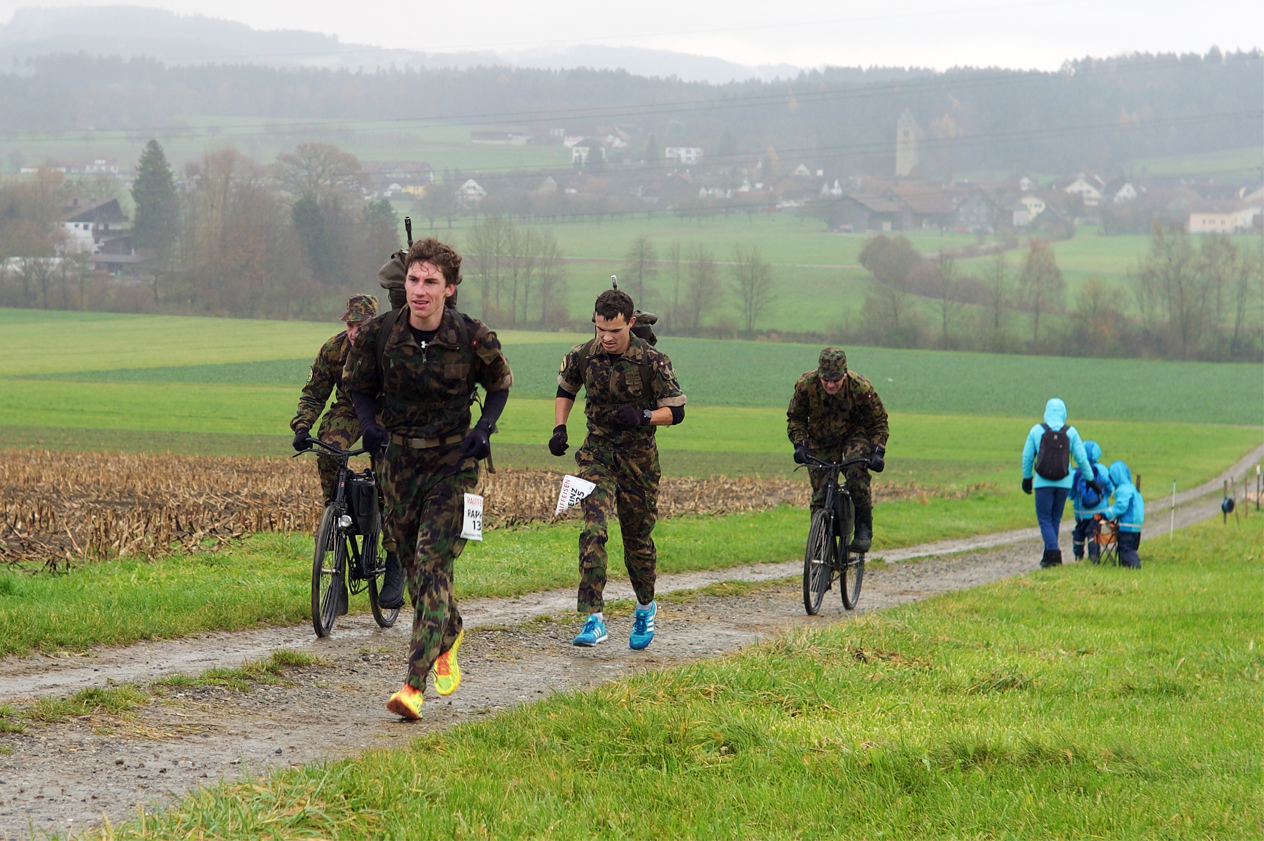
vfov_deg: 27.0
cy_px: 420
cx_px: 632
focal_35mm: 50
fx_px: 1755
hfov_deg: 39.6
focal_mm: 50
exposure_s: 1/180
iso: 200
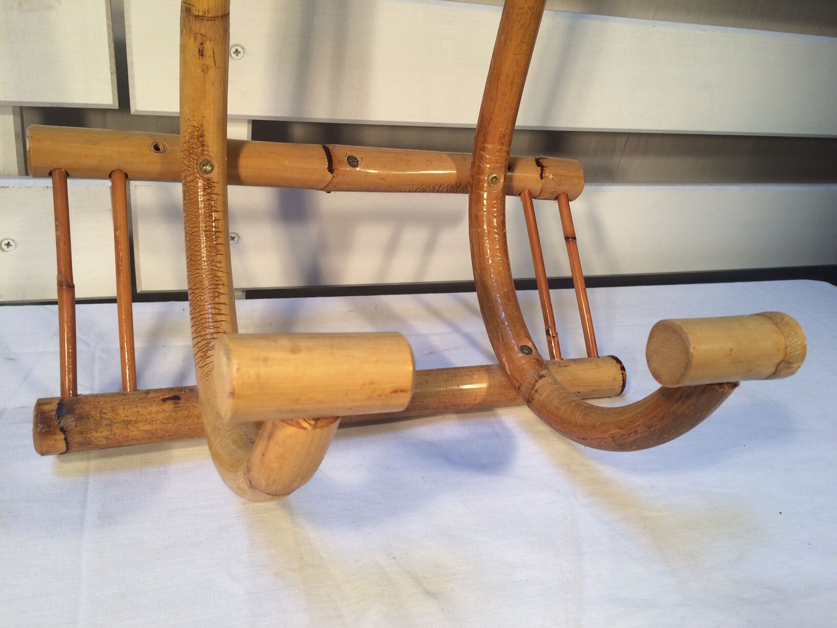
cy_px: 314
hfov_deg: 61.7
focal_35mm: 29
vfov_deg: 48.2
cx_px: 418
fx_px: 701
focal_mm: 4.15
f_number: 2.2
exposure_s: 1/50
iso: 40
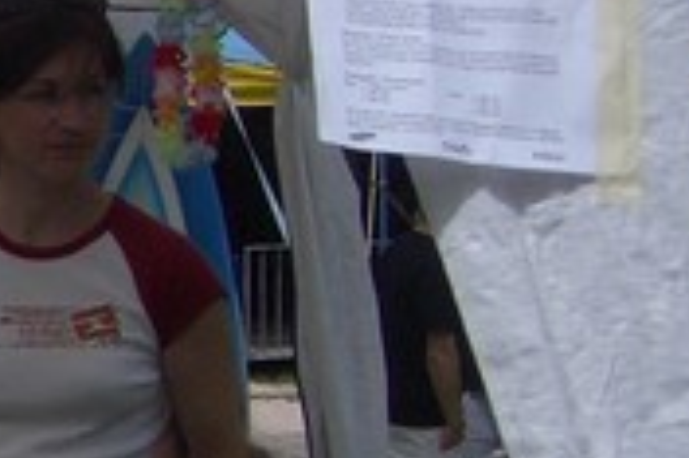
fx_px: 3556
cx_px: -869
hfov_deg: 9.9
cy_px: 362
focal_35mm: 186
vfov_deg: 7.4
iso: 50
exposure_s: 1/1000
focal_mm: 5.8
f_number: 4.3
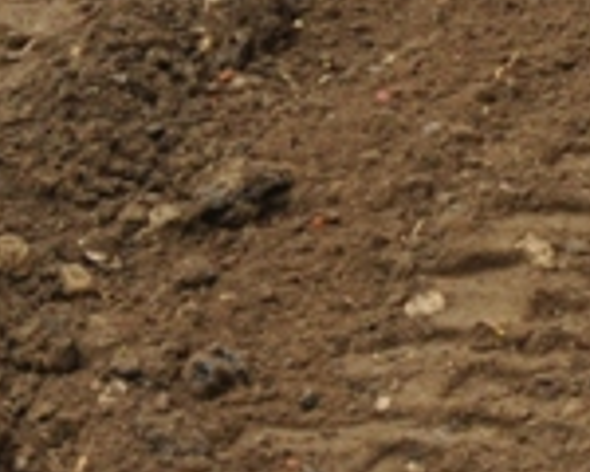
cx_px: 1109
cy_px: -763
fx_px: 4348
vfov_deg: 5.9
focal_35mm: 249
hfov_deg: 7.5
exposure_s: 1/250
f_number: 8
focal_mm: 26
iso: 400
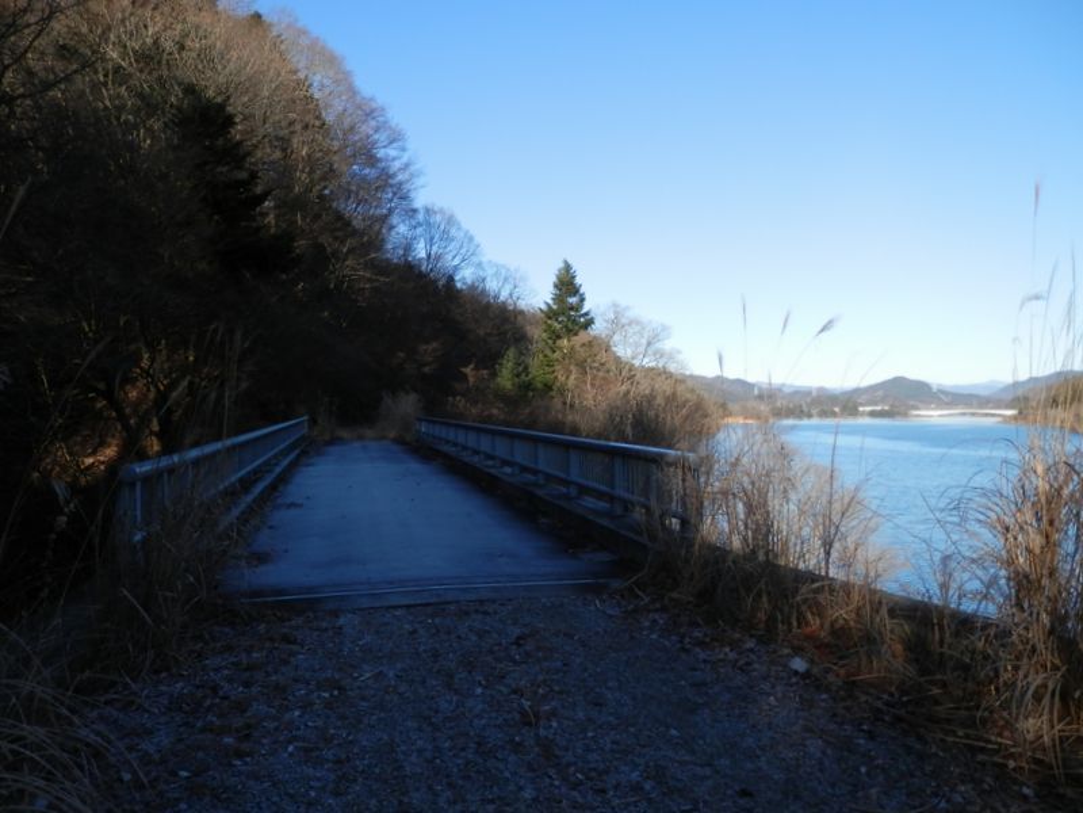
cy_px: 406
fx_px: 782
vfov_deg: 54.9
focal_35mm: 25
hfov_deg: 69.4
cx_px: 542
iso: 80
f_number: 8.7
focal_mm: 4.5
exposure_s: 1/80
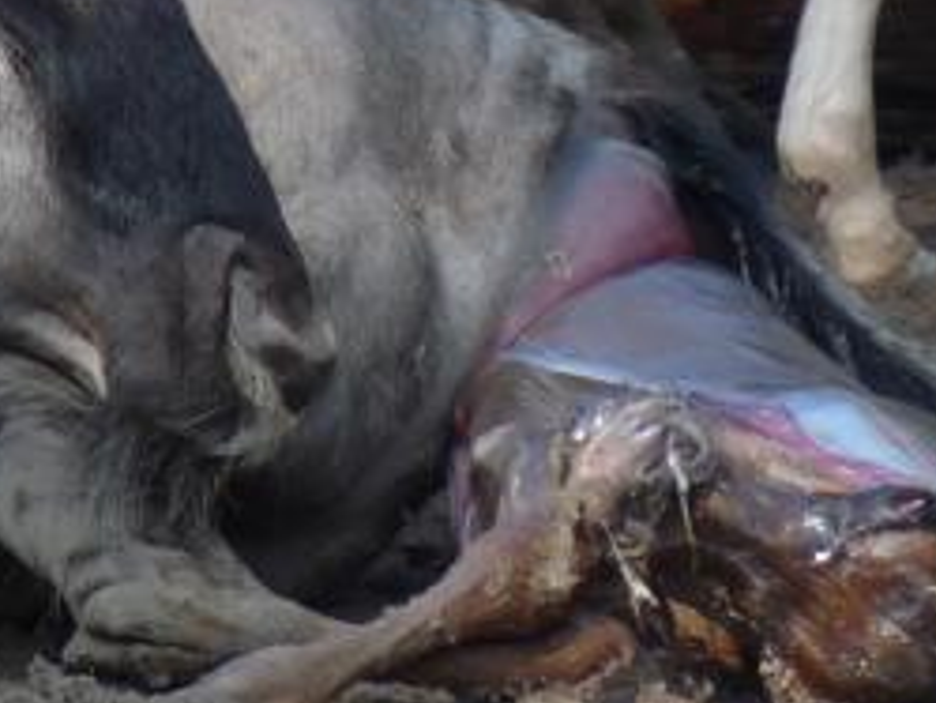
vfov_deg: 0.9
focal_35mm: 1708
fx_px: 46206
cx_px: -327
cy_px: -241
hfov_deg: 1.2
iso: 100
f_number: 4
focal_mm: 66.7
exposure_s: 1/200
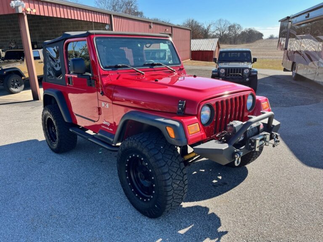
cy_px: 121
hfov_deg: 67.3
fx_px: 243
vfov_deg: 53.1
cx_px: 162
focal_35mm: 26
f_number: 1.6
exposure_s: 1/983
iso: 50
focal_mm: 5.1
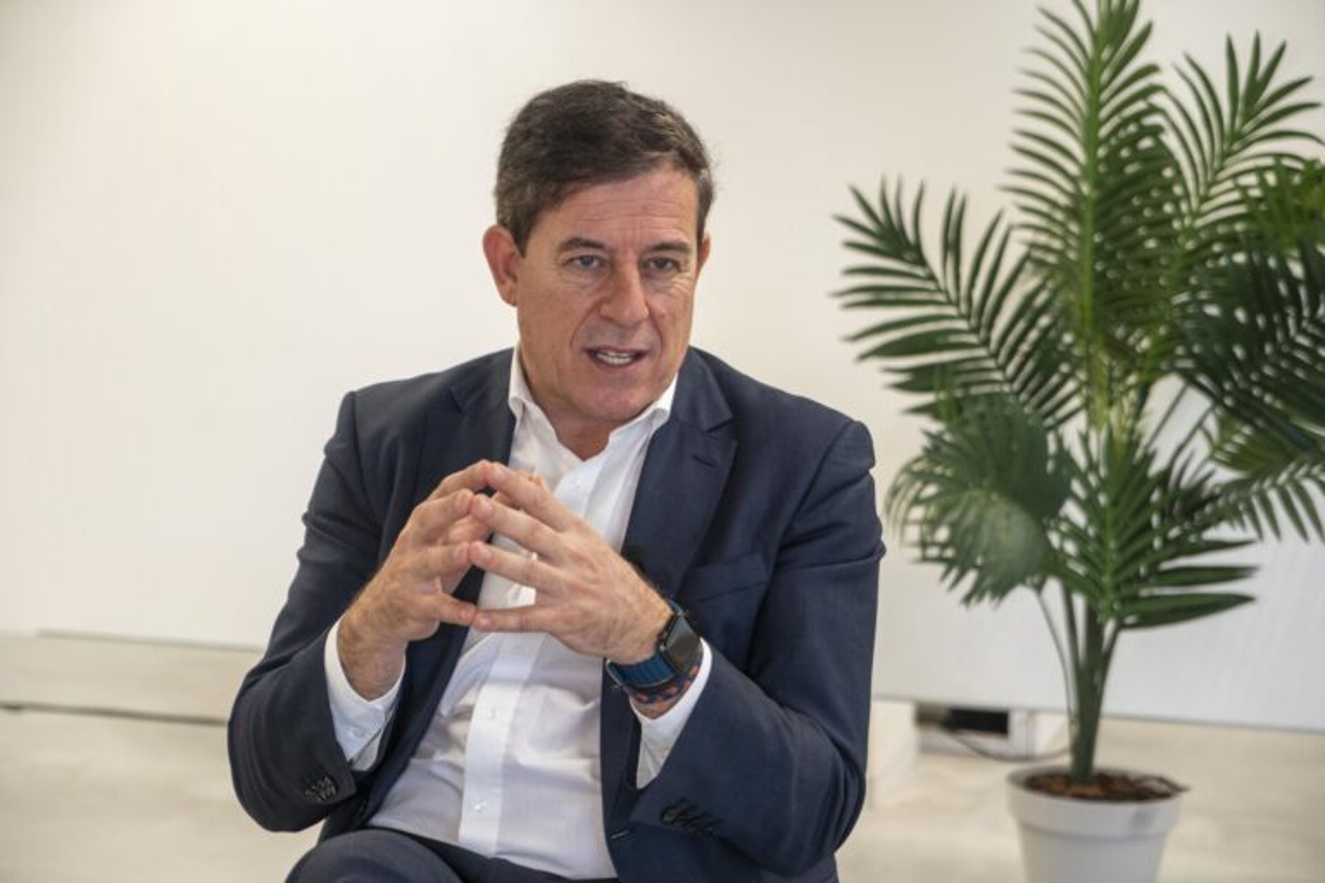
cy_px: 442
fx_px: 2466
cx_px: 662
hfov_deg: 30.1
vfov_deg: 20.3
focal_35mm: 67
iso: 800
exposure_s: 1/200
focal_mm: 67
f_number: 4
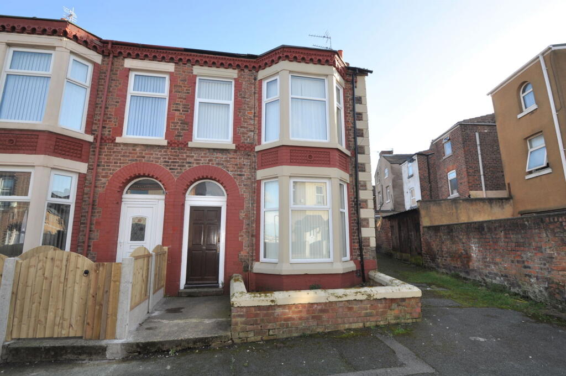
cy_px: 188
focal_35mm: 17
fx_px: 271
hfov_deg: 92.5
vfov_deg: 69.5
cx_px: 283
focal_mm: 11.5
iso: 200
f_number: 8
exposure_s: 1/200
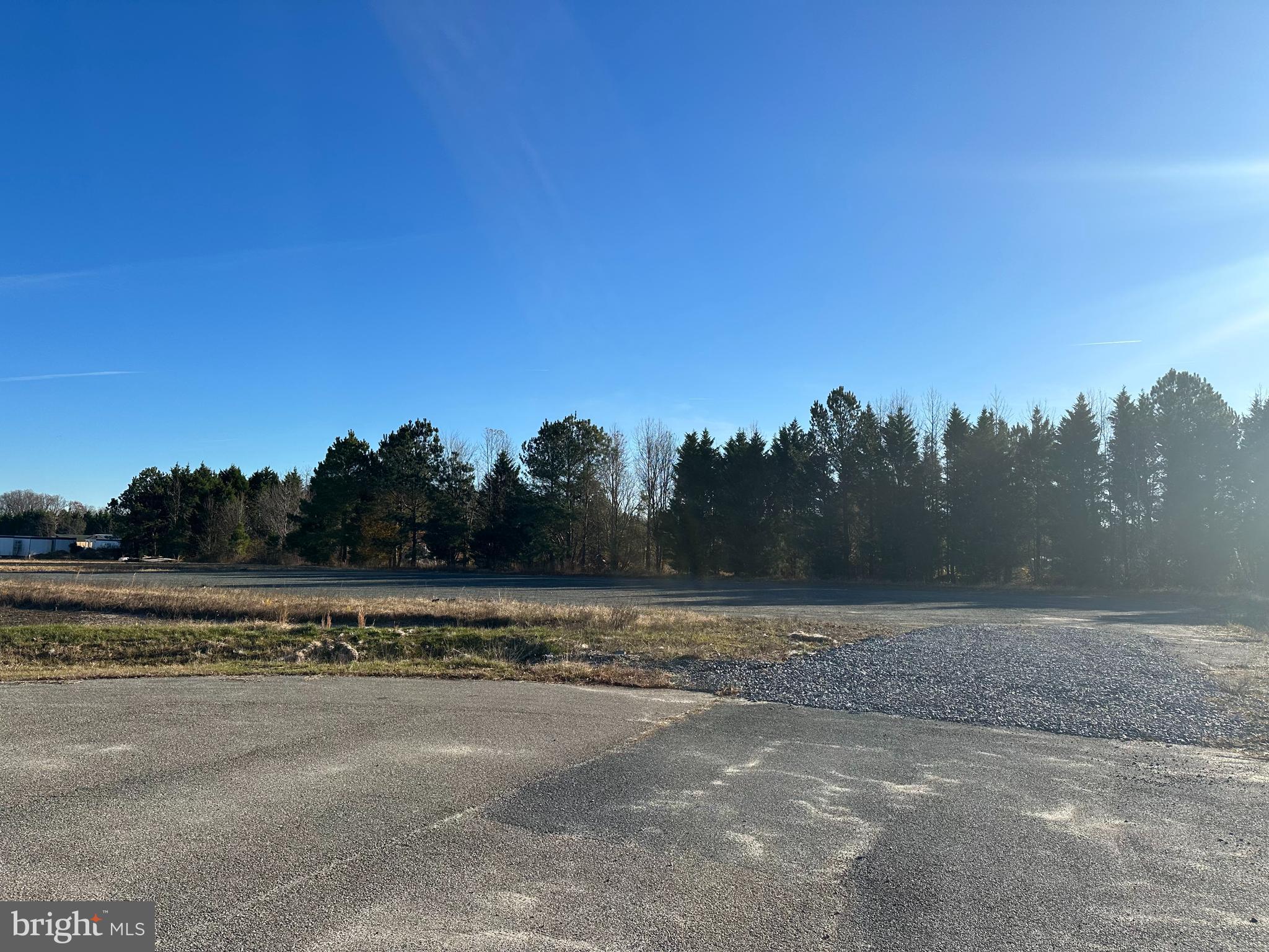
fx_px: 880
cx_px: 634
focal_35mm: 24
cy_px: 476
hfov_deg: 71.6
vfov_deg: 56.8
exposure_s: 1/4762
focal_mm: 6.86
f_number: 1.78
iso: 80
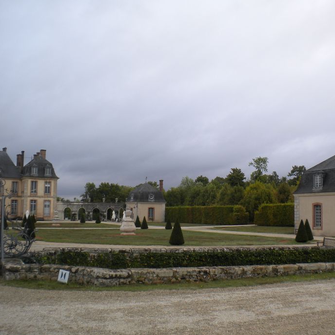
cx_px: 211
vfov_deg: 40.0
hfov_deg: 39.7
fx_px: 460
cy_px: 167
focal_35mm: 42
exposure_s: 1/344
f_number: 4.6
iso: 80
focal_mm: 6.3
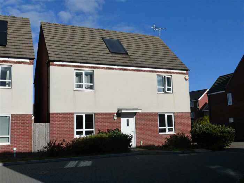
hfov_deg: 46.8
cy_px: 92
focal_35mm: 40
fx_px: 282
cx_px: 122
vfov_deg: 36.0
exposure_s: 1/2000
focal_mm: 6.9
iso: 160
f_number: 4.5
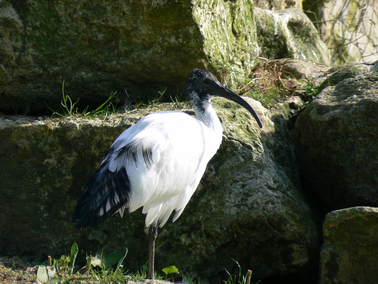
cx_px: 189
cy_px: 142
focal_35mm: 432
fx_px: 4717
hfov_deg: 4.6
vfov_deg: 3.4
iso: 80
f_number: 5.6
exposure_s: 1/200
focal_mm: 72
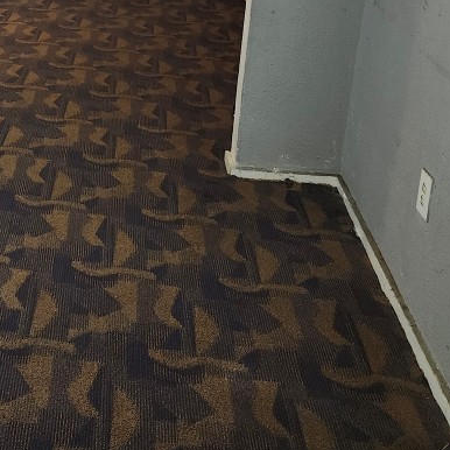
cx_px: 19
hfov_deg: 29.9
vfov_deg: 29.7
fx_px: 794
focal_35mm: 54
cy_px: 8
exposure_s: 1/24
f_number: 1.8
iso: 125
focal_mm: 5.54
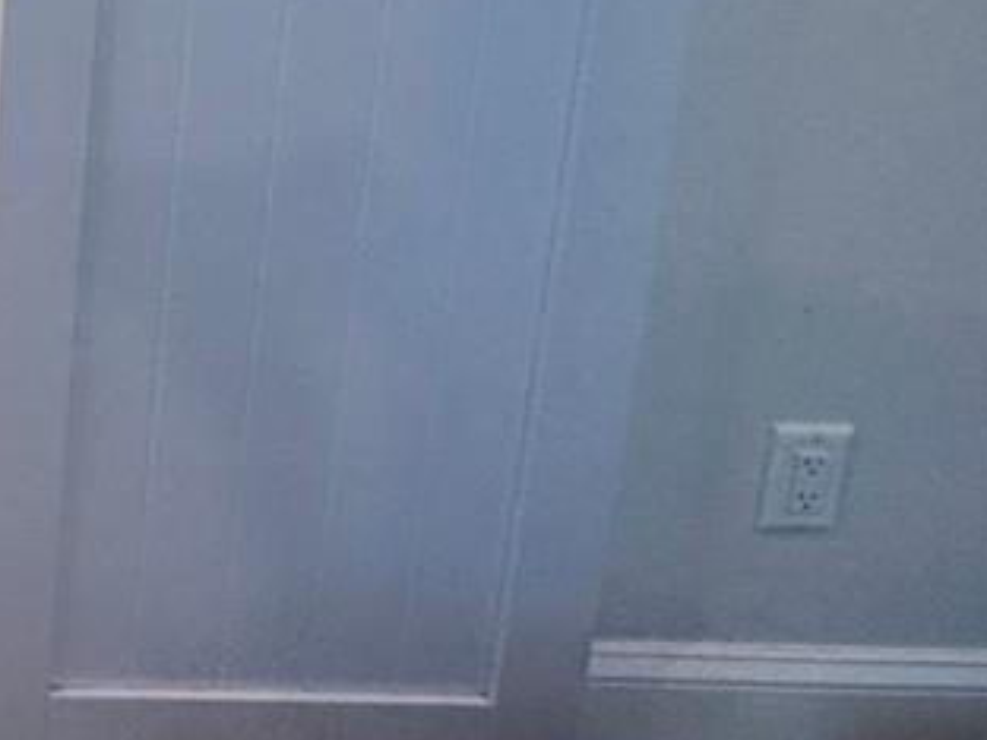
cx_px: -563
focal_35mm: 46
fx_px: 1312
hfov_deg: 26.5
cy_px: -446
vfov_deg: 23.3
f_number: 2.2
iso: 160
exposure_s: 1/120
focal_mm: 2.22
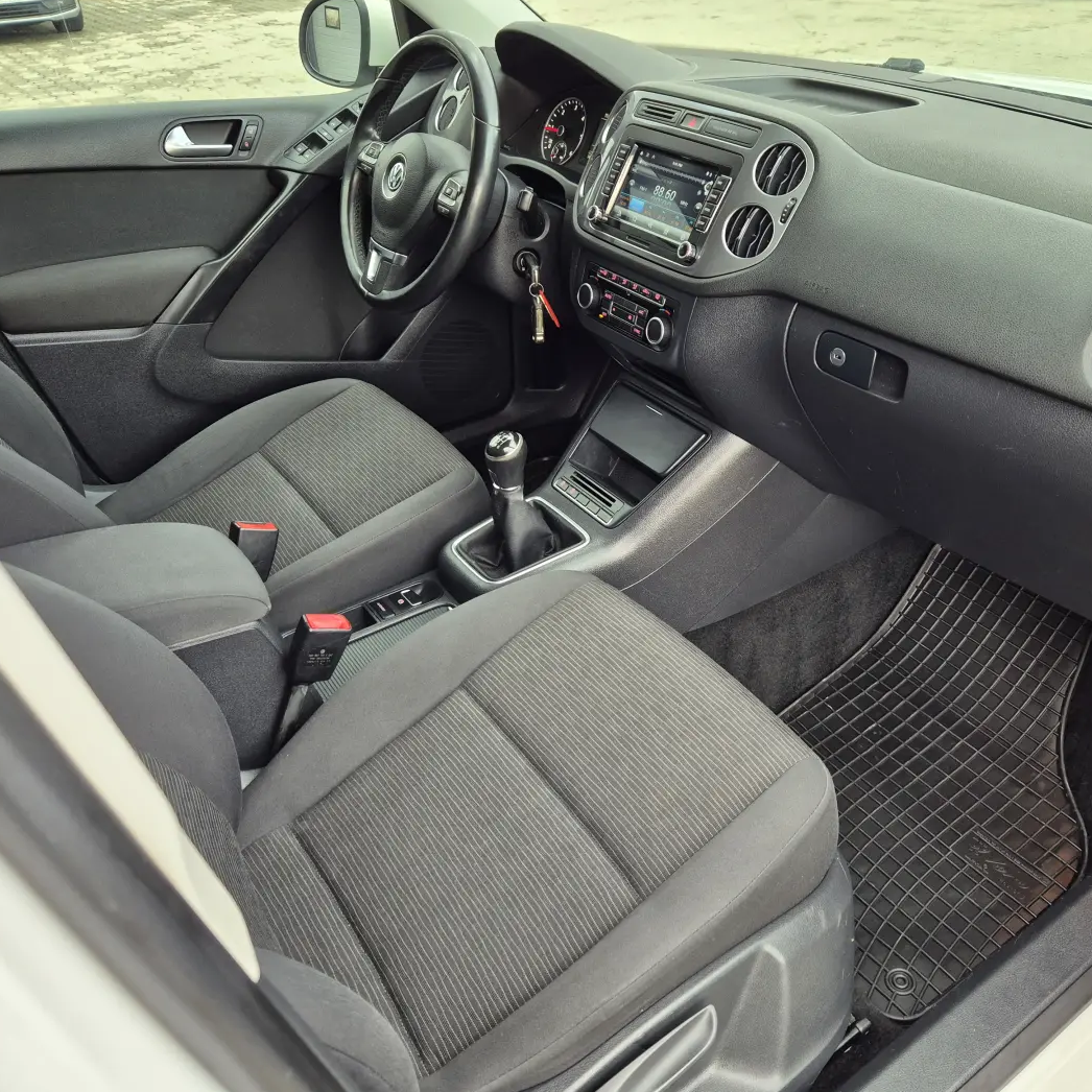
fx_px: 999
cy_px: 543
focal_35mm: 28
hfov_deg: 56.9
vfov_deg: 57.3
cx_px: 655
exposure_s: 1/100
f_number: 1.8
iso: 400
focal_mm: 5.4
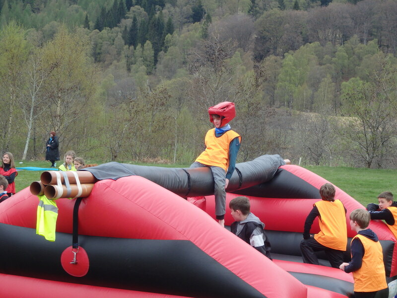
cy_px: 149
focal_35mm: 68
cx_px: 198
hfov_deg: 28.6
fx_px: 780
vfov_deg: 21.6
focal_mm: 12.3
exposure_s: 1/125
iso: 125
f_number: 5.5
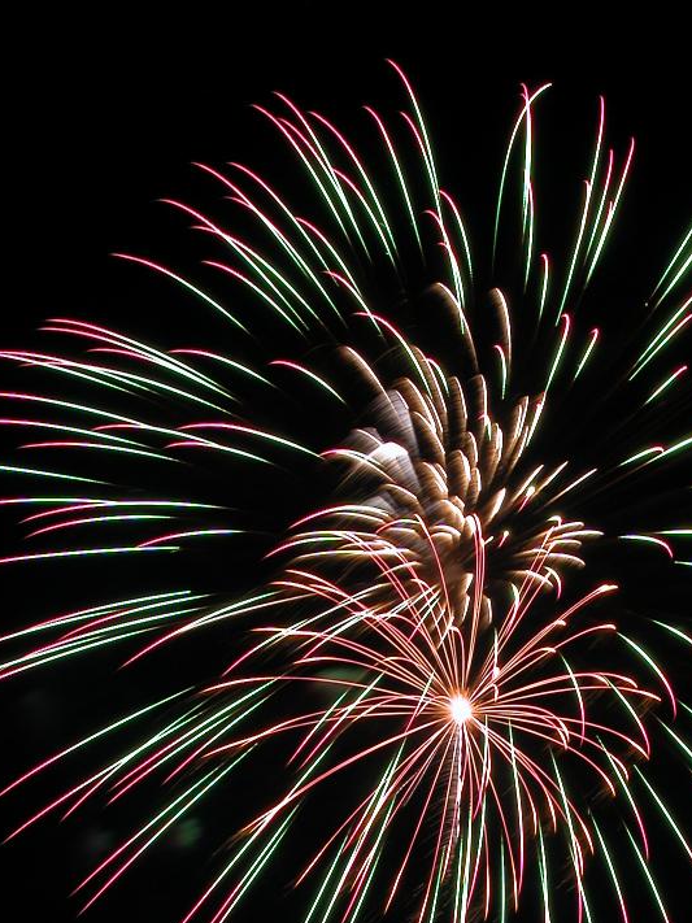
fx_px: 1680
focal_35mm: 63
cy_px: 682
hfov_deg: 23.2
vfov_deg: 30.3
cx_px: 461
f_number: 8
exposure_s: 4
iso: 100
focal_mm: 8.9
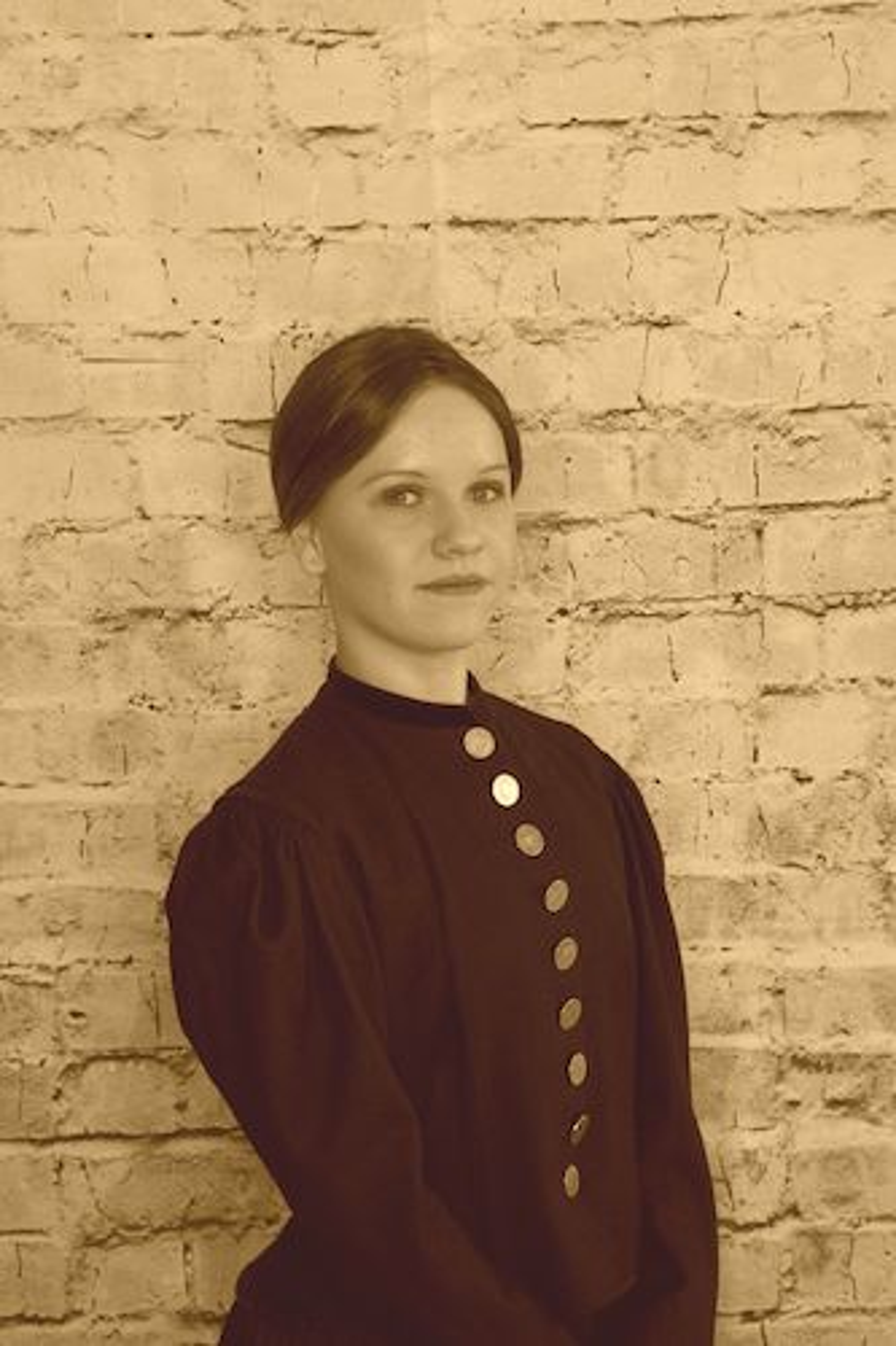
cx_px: 448
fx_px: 2522
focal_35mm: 68
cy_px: 673
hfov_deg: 20.1
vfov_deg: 29.9
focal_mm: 45
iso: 1250
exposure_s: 1/125
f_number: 5.6
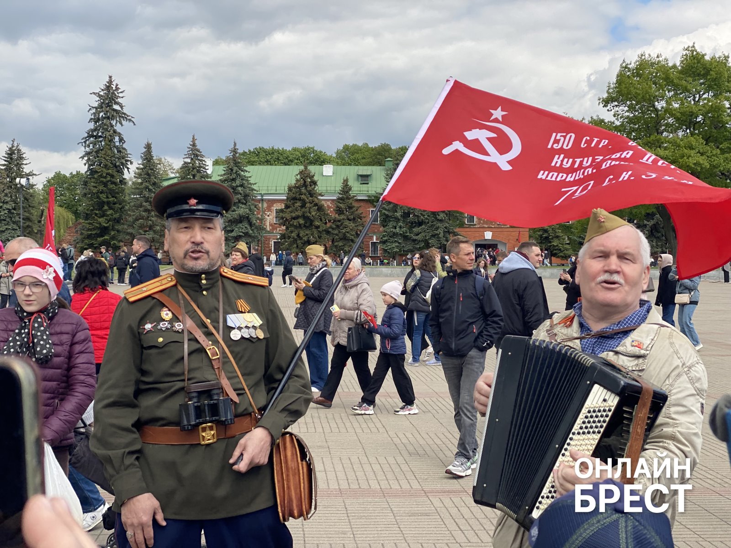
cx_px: 366
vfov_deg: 28.0
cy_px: 274
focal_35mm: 52
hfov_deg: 36.8
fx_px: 1098
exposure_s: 1/727
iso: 20
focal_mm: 6
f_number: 2
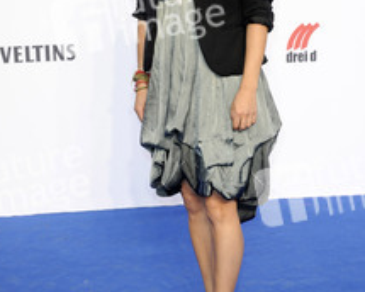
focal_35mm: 101
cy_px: 102
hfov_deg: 19.0
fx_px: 1091
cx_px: 187
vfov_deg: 15.2
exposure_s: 1/160
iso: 640
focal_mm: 58
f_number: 5.6
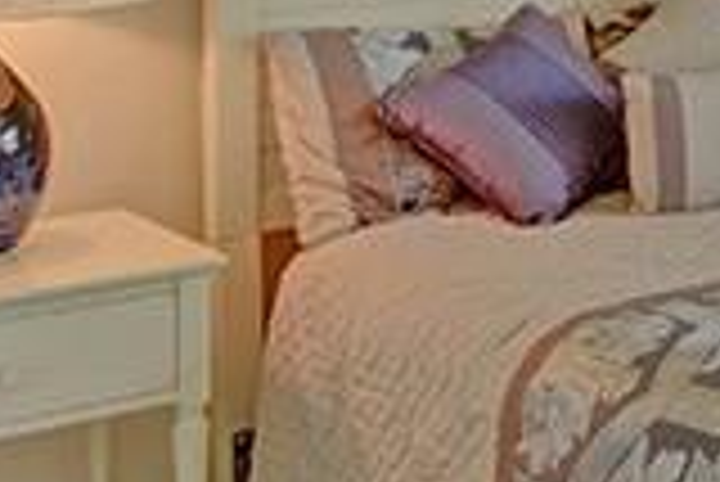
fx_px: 1922
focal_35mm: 96
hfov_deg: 16.7
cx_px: 1386
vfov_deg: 13.4
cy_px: -257
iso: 400
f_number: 10
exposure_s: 1/10
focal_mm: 16
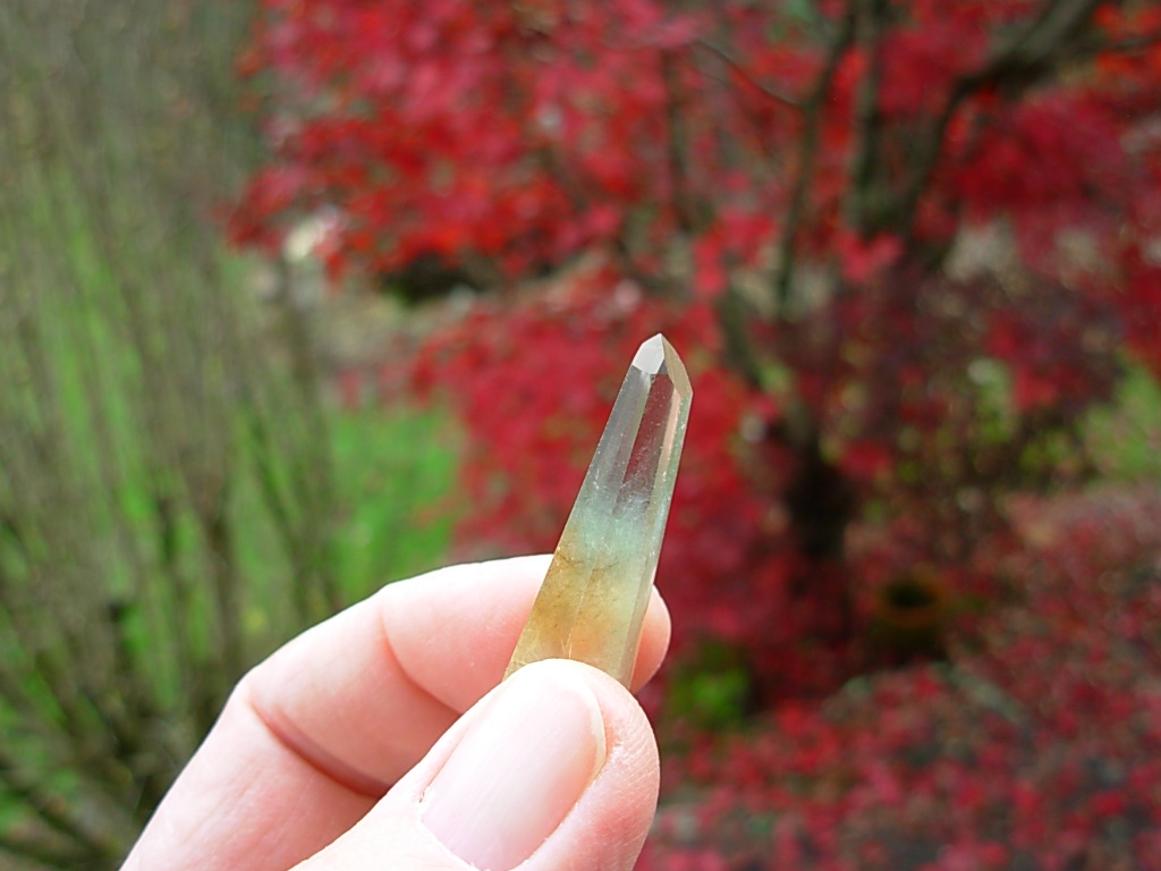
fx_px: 1274
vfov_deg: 37.7
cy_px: 436
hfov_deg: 49.0
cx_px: 580
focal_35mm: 38
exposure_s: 1/111
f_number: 2.9
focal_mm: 6.3
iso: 50
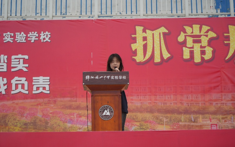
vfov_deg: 18.1
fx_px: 461
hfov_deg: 28.6
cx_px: 118
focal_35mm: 72
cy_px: 70
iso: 100
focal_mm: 70
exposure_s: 1/250
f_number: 4.5
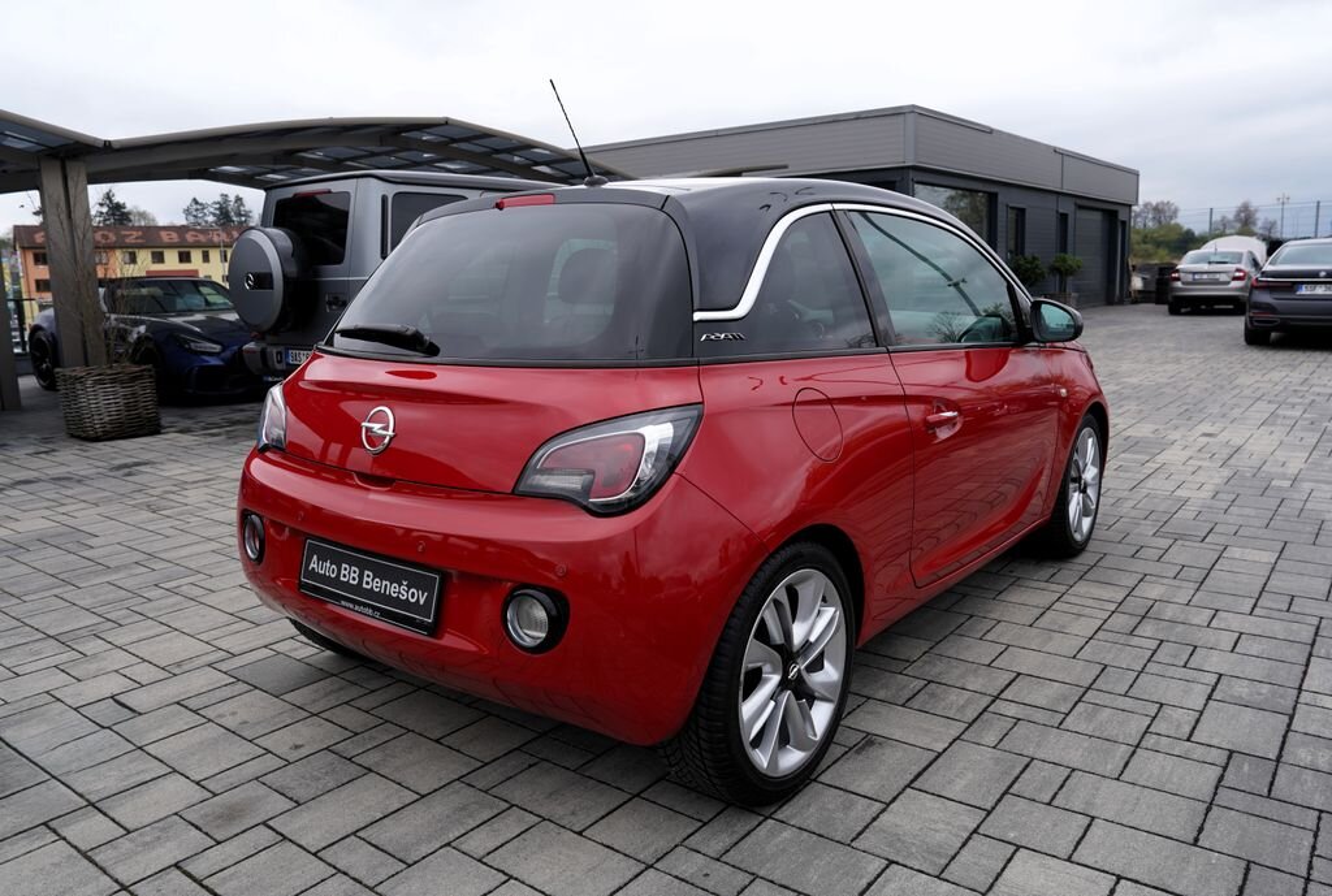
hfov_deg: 71.4
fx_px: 928
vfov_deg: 51.6
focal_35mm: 25
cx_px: 666
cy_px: 448
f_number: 6.3
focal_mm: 25
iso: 100
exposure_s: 1/125
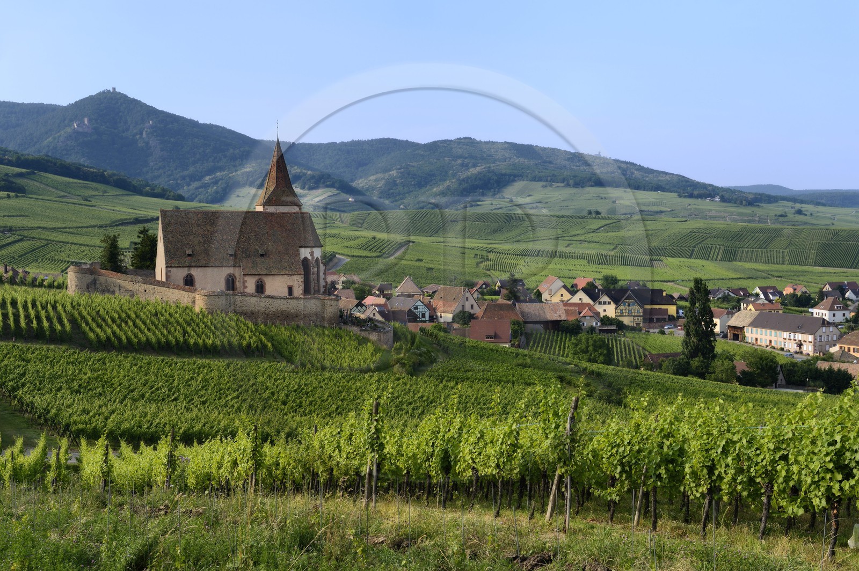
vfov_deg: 28.0
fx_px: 1144
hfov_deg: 41.1
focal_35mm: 48
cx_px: 430
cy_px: 286
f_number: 8
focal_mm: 48
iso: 200
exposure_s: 1/250
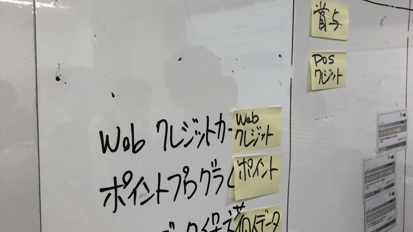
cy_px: 128
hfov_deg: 49.4
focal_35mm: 41
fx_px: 449
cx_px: 207
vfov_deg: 29.0
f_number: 1.8
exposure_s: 1/33
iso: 25
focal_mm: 3.99
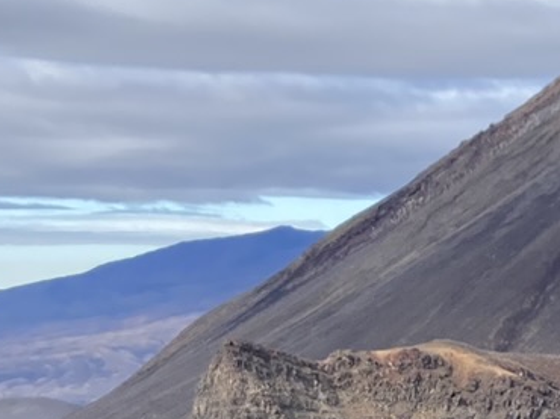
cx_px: 415
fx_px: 2506
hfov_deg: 12.7
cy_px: 849
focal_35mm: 155
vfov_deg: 9.0
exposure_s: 1/1012
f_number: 1.8
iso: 20
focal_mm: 3.99
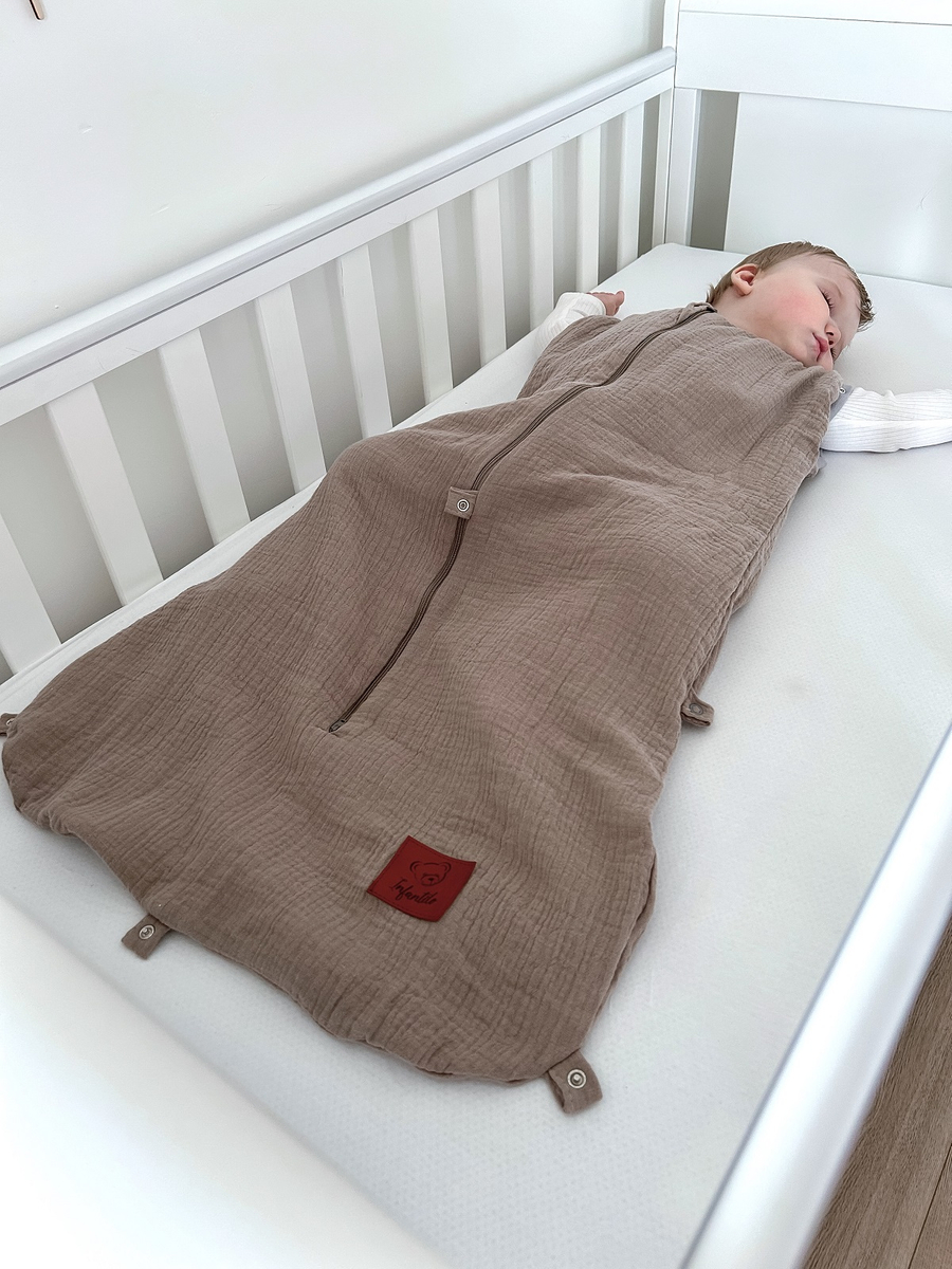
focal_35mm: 26
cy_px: 634
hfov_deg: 53.1
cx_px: 476
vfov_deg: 67.3
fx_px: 953
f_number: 1.5
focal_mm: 5.7
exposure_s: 1/80
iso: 125
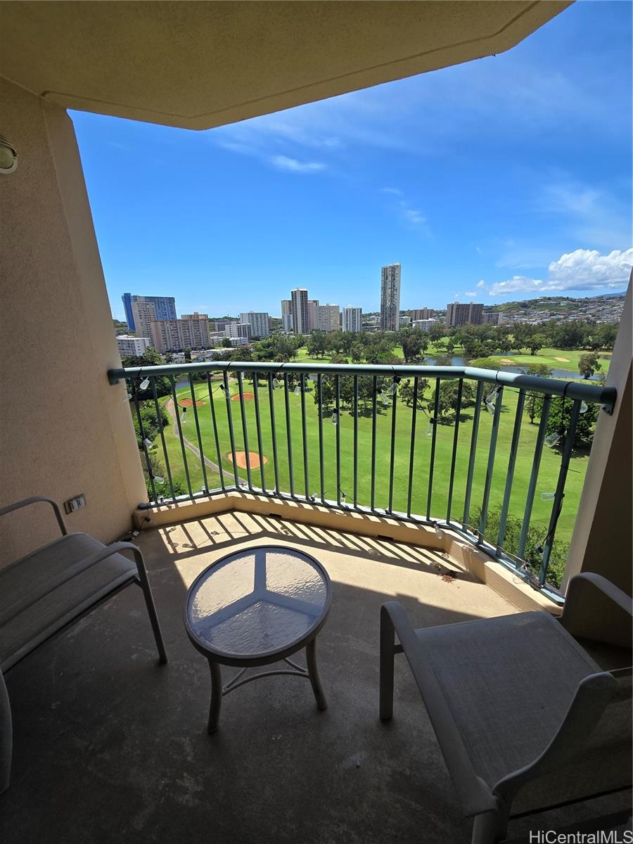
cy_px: 422
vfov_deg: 106.2
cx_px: 316
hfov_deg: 89.9
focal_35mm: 13
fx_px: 317
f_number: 2.2
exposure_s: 1/1884
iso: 50
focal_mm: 2.2
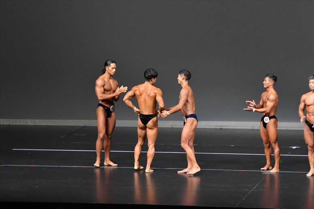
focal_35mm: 183
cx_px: 157
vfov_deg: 7.5
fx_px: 1595
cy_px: 104
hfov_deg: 11.2
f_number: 5.6
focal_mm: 122
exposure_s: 1/400
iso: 5000
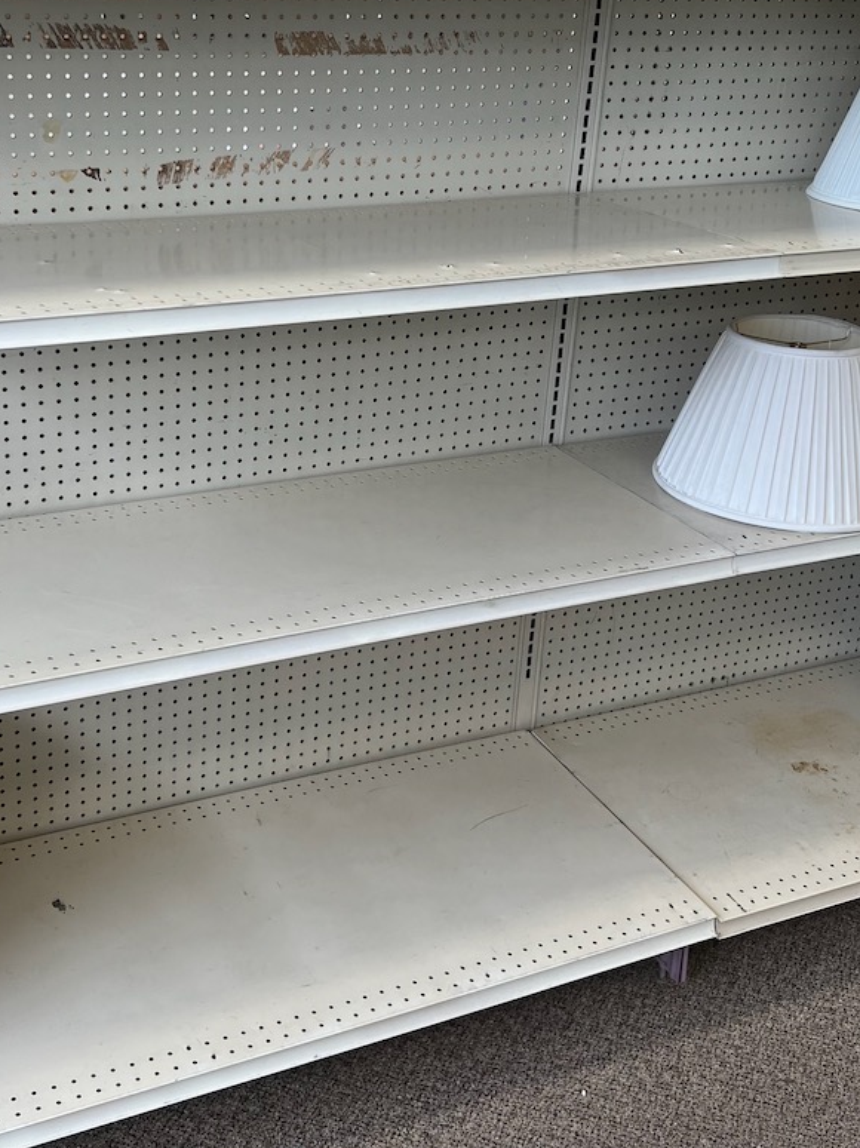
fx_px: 1425
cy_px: 405
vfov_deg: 43.4
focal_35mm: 43
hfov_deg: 33.4
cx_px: 316
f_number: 1.5
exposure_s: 1/120
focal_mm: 5.7
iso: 32
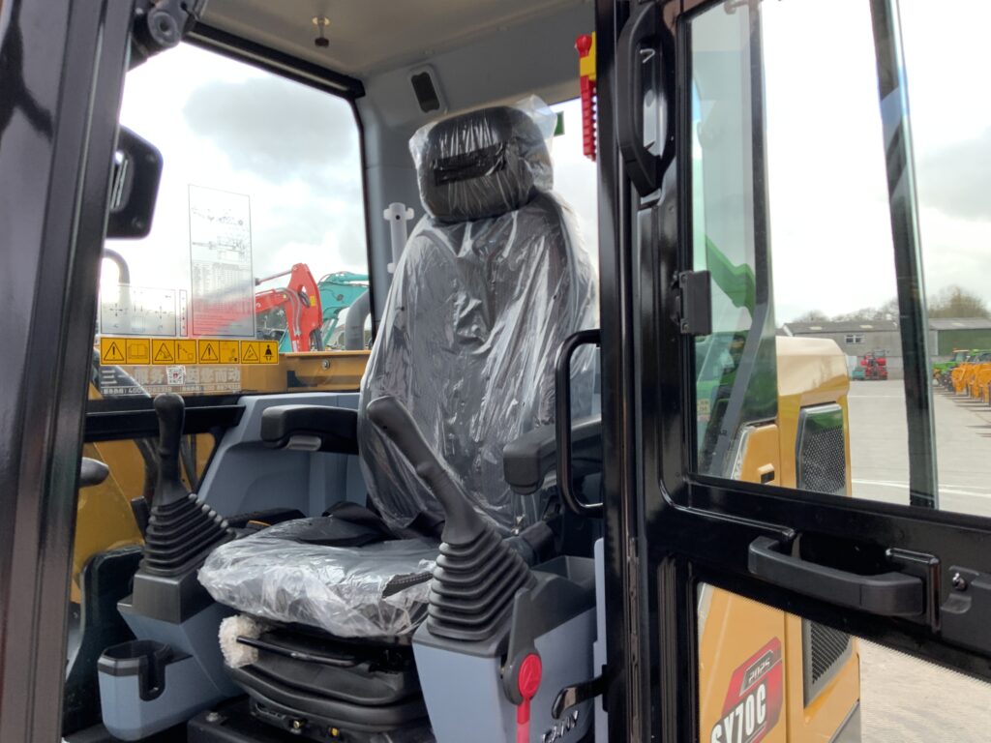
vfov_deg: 48.2
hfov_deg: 61.7
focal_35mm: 29
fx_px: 830
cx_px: 496
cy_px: 372
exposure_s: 1/122
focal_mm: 3
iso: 25
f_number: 1.8
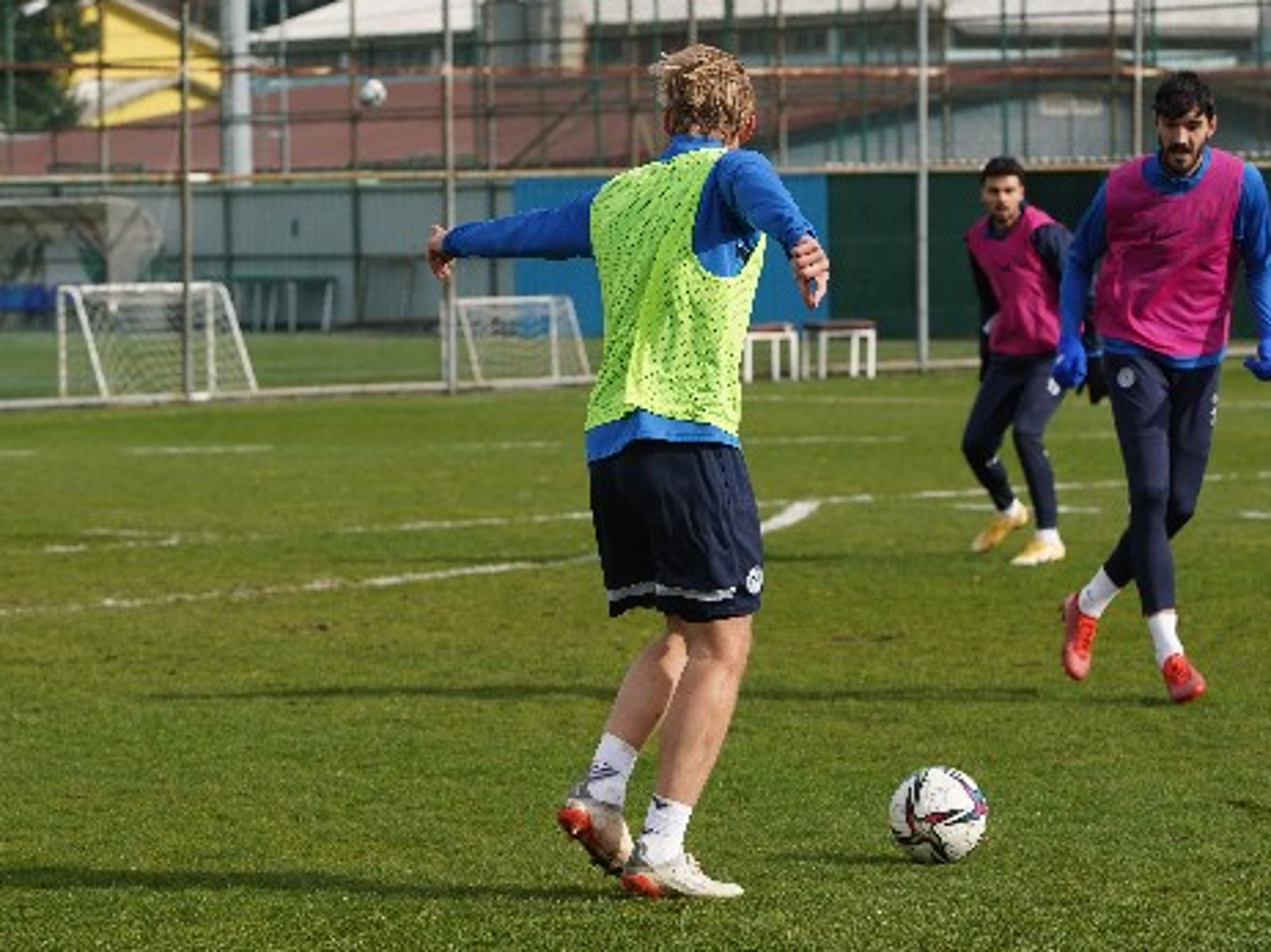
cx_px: 692
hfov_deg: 12.3
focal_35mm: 160
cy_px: 446
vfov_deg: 9.3
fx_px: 5873
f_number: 5.6
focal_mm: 115
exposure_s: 1/2500
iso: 640
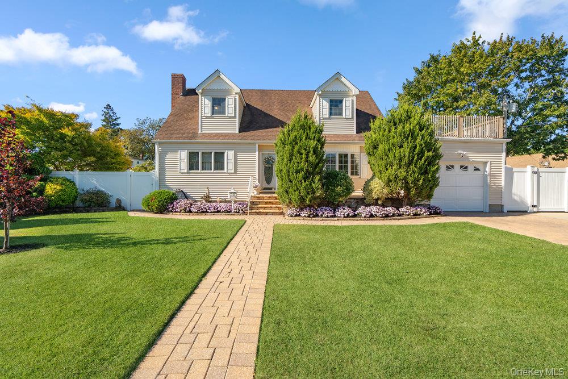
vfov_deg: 73.8
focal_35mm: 16
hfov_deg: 96.7
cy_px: 190
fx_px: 252
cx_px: 284
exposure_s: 1/200
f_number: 5
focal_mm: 16
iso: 64
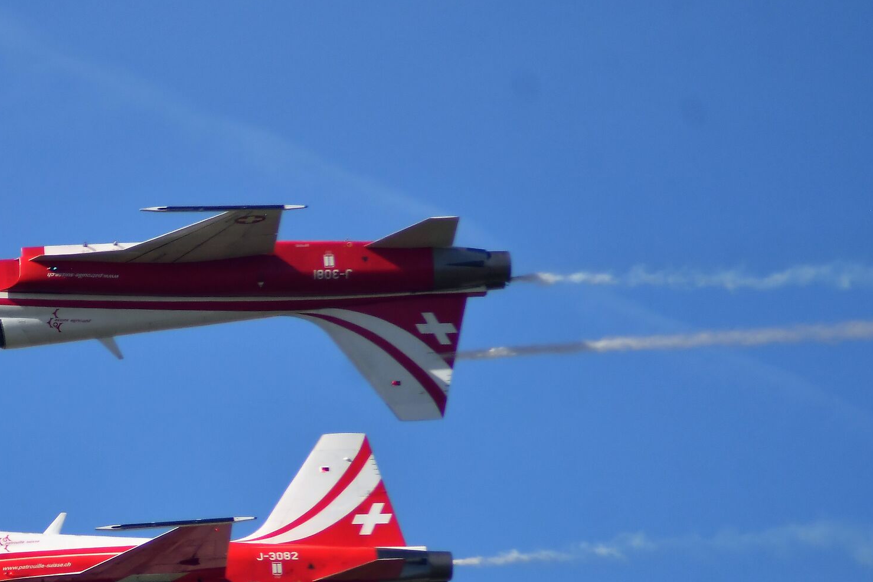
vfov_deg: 1.9
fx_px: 17701
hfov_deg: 2.8
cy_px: 451
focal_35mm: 730
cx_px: 172
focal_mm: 300
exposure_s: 1/8000
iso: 320
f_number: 5.6
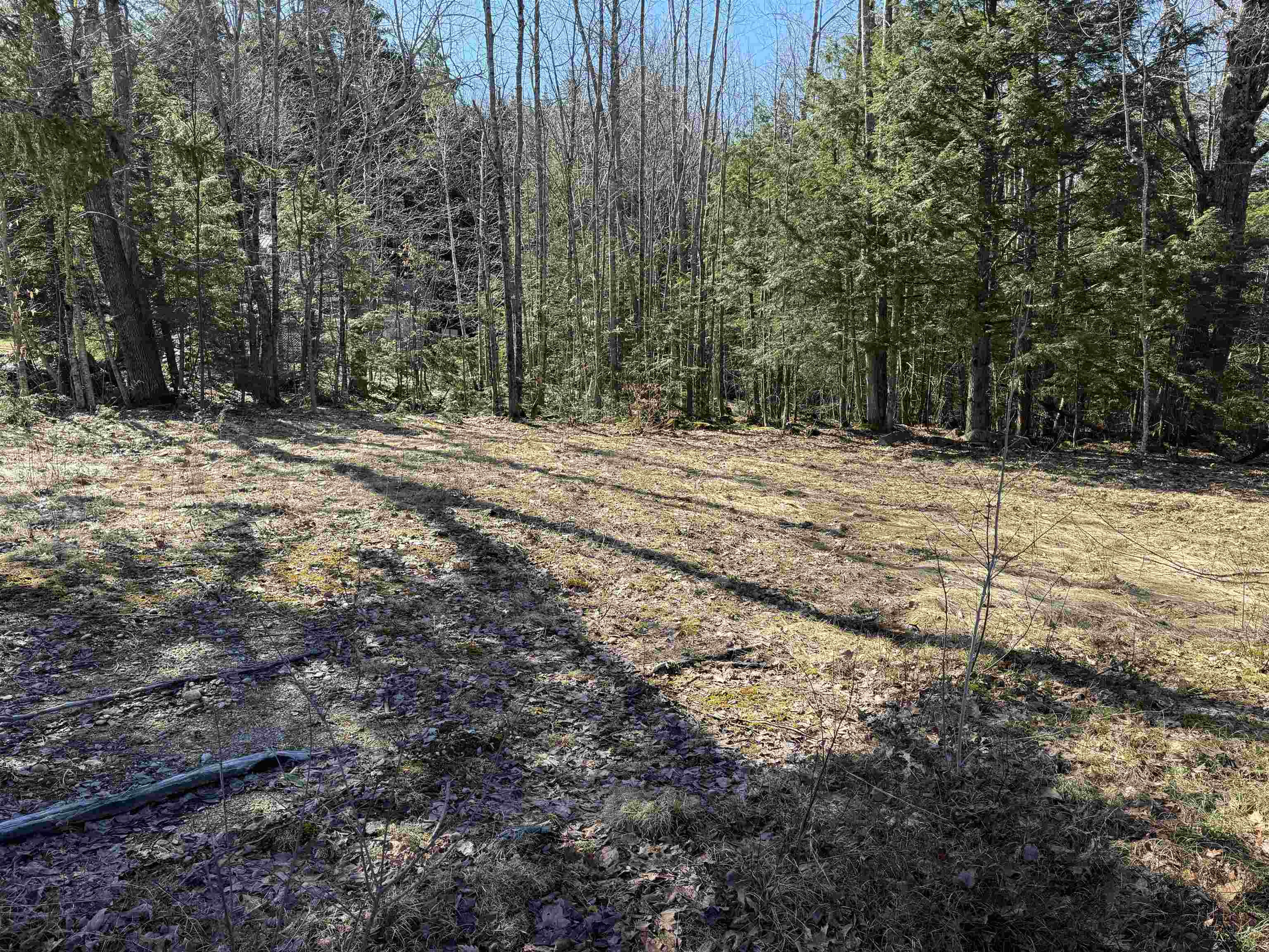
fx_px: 880
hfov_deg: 71.6
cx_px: 634
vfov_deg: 56.8
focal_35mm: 24
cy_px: 476
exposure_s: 1/1010
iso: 80
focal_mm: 6.76
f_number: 1.78
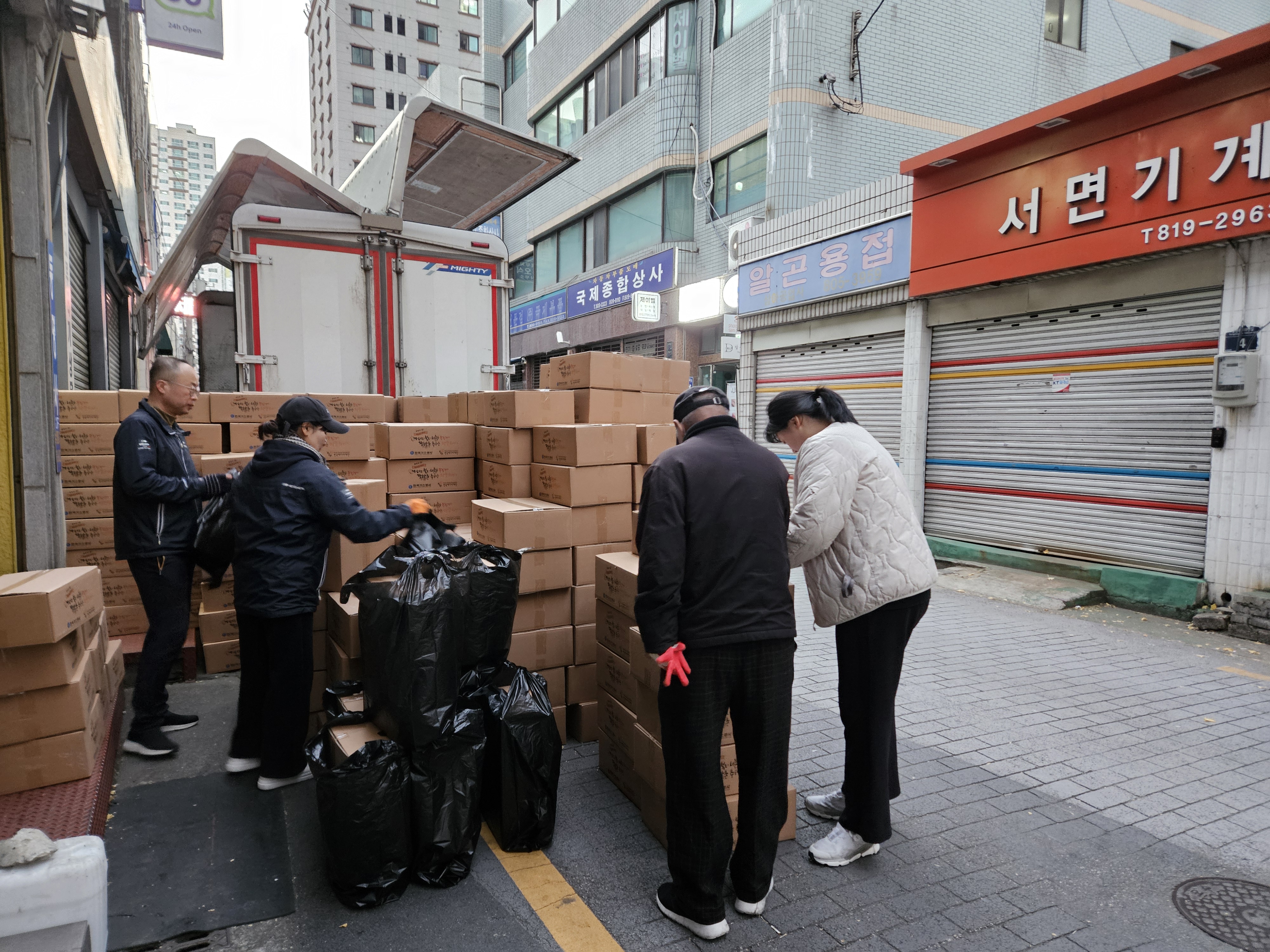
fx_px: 844
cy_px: 476
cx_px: 635
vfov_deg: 58.9
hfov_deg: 73.9
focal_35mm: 23
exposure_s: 1/40
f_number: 1.8
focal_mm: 5.4
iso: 640
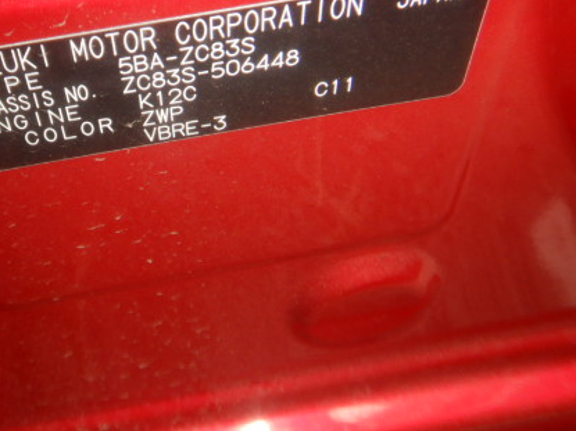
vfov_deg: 38.0
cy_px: 125
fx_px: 615
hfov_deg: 48.1
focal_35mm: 37
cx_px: 140
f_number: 2.8
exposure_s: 1/30
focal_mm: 4.3
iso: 200
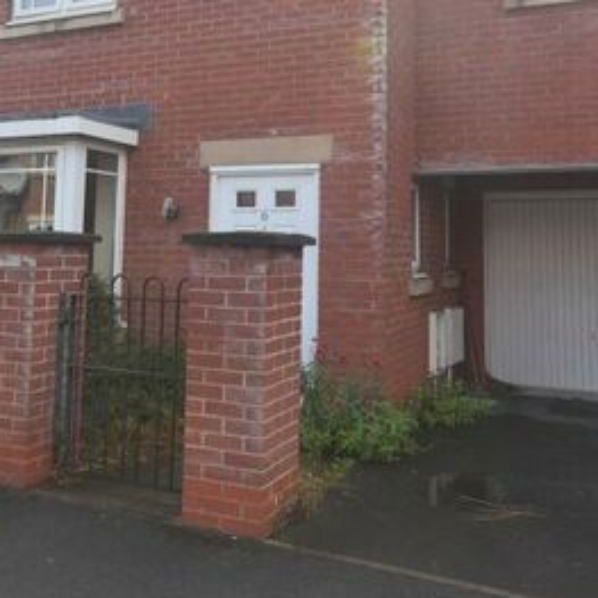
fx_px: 665
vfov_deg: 47.1
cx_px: 305
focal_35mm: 34
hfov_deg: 48.4
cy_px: 168
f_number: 6.3
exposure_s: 1/160
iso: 100
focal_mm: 10
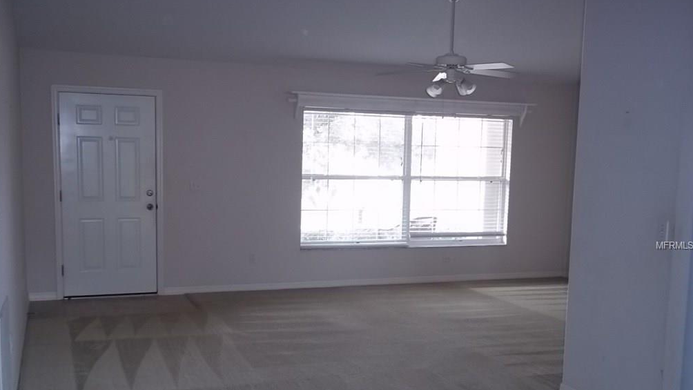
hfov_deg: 50.5
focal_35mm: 40
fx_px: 735
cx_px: 344
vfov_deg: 29.6
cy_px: 246
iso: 160
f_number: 3.1
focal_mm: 6.5
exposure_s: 1/30
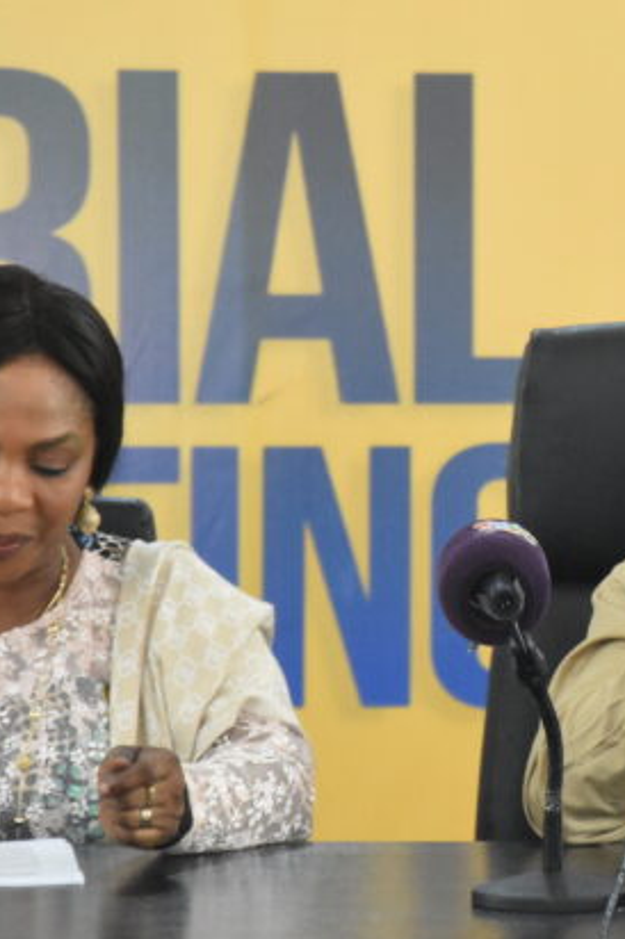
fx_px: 7667
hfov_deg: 4.7
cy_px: 492
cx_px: 614
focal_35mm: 294
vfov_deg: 7.0
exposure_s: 1/160
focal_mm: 105
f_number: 5.6
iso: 7200
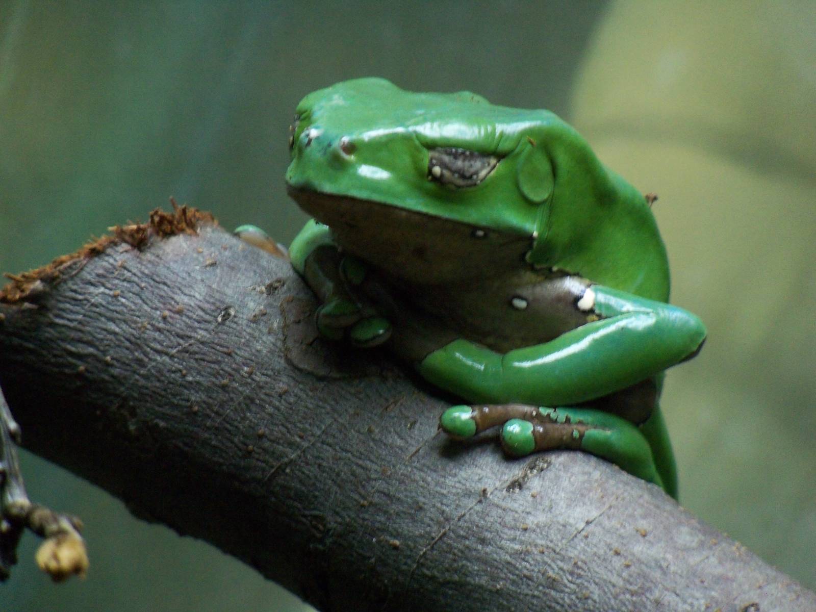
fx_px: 6742
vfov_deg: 5.2
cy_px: 306
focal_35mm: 286
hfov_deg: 6.9
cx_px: 408
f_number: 4.5
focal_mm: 50.6
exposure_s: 1/30
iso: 400
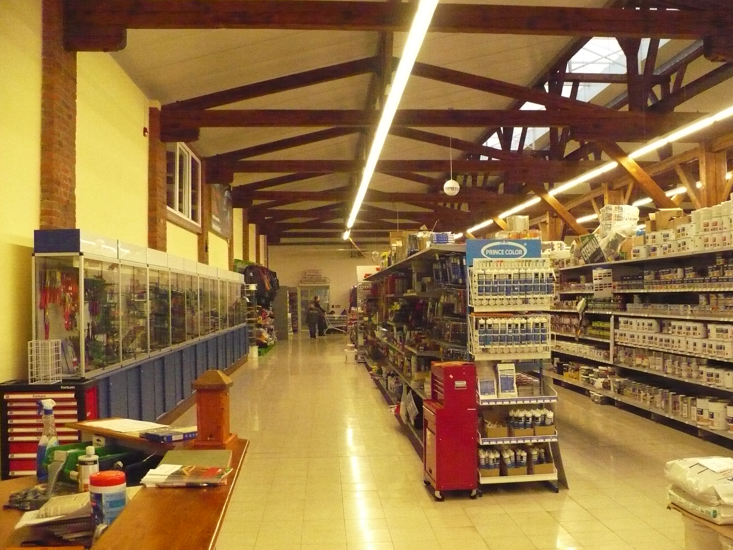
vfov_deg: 37.7
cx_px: 370
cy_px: 277
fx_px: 805
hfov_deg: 49.0
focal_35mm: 38
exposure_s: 1/100
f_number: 2.8
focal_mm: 6.1
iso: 1250
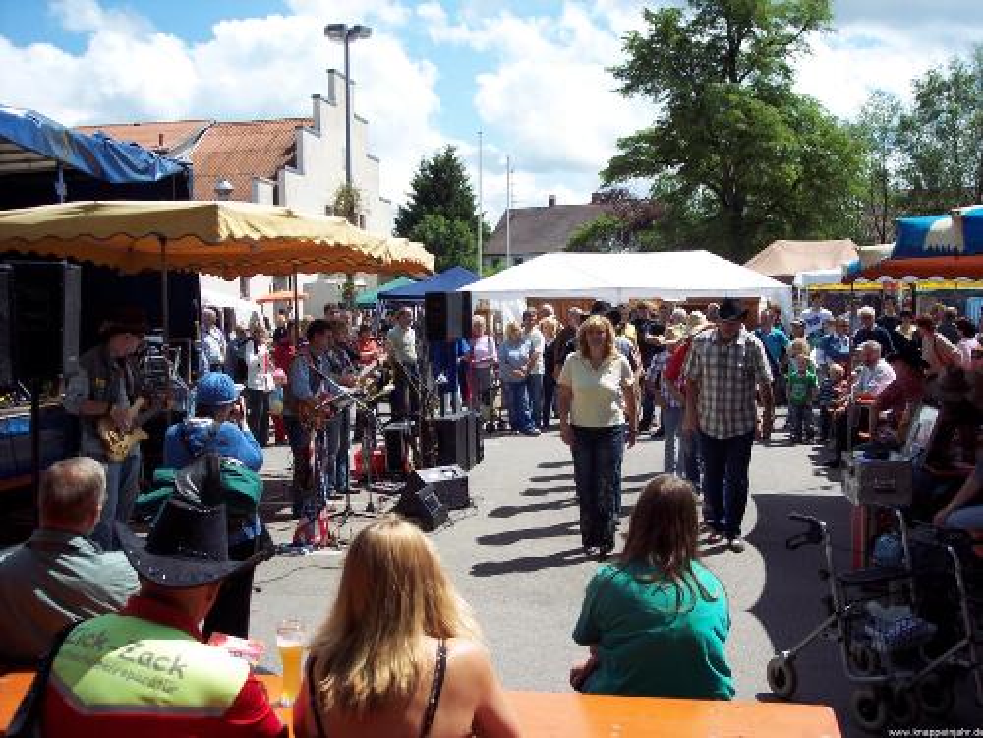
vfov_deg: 36.8
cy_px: 369
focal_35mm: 39
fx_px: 1107
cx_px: 492
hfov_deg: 47.9
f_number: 4
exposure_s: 1/750
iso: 100
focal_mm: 8
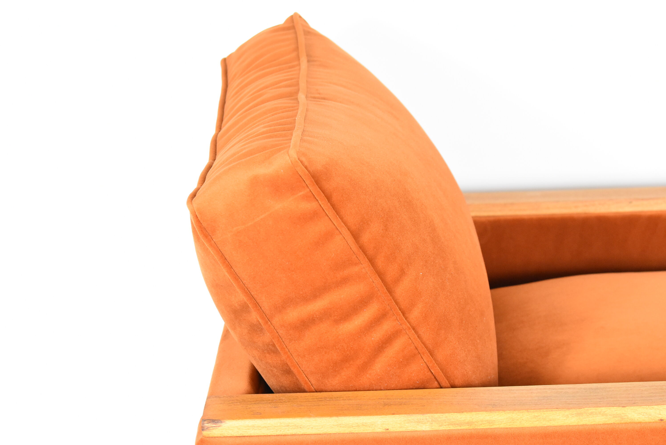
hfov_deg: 24.6
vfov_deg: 16.6
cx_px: 333
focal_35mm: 82
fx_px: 1527
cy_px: 222
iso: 3200
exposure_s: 1/60
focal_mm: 55
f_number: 5.6
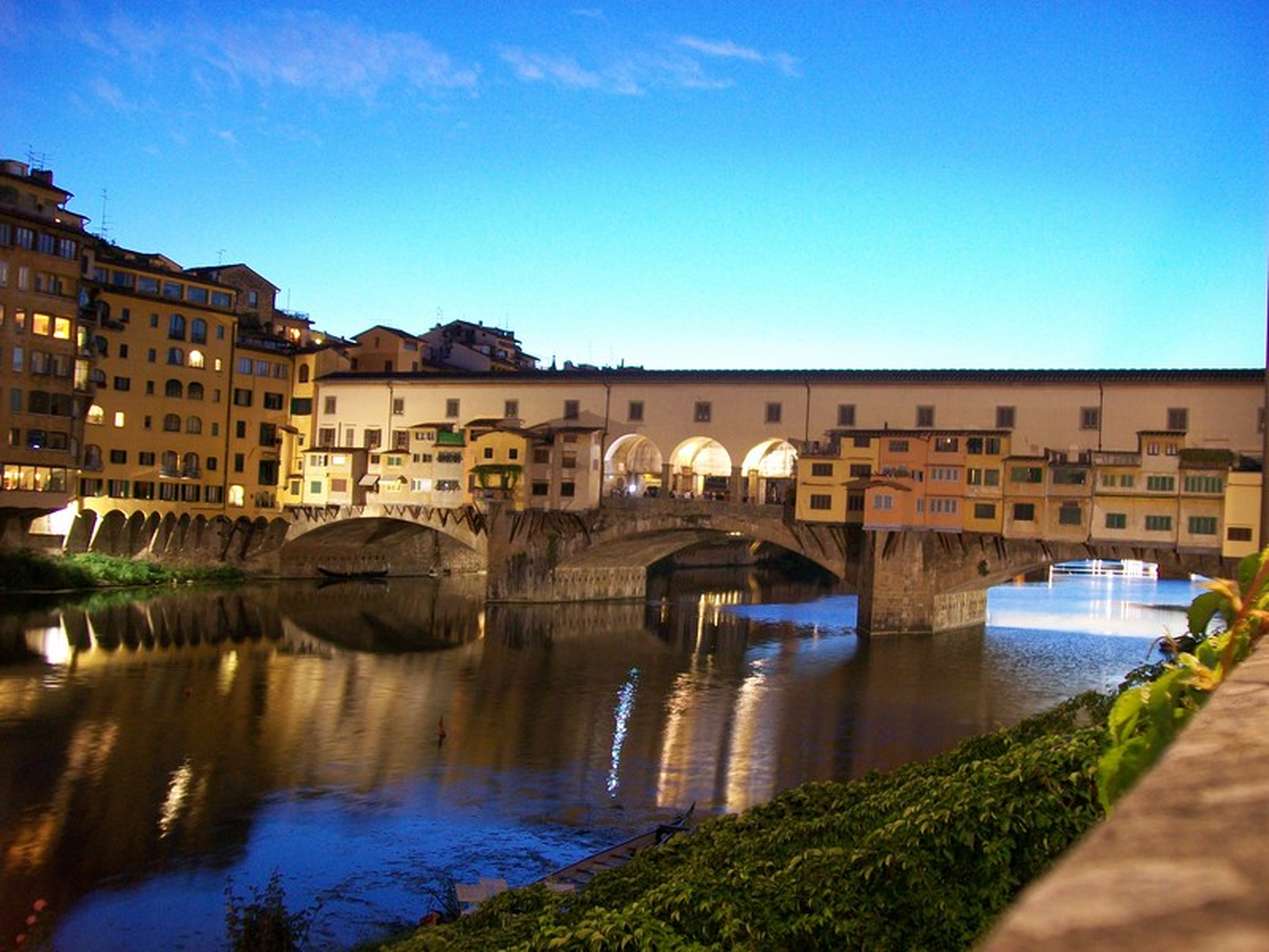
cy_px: 476
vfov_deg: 39.7
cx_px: 634
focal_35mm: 36
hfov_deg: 51.4
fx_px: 1320
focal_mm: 6
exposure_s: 2
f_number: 2.7
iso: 80
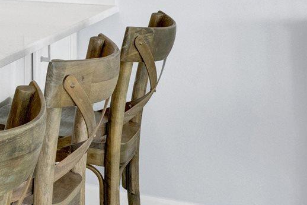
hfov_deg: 18.0
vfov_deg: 15.0
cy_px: -83
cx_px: -270
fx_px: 733
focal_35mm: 86
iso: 400
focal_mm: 14.5
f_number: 11
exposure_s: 1/15
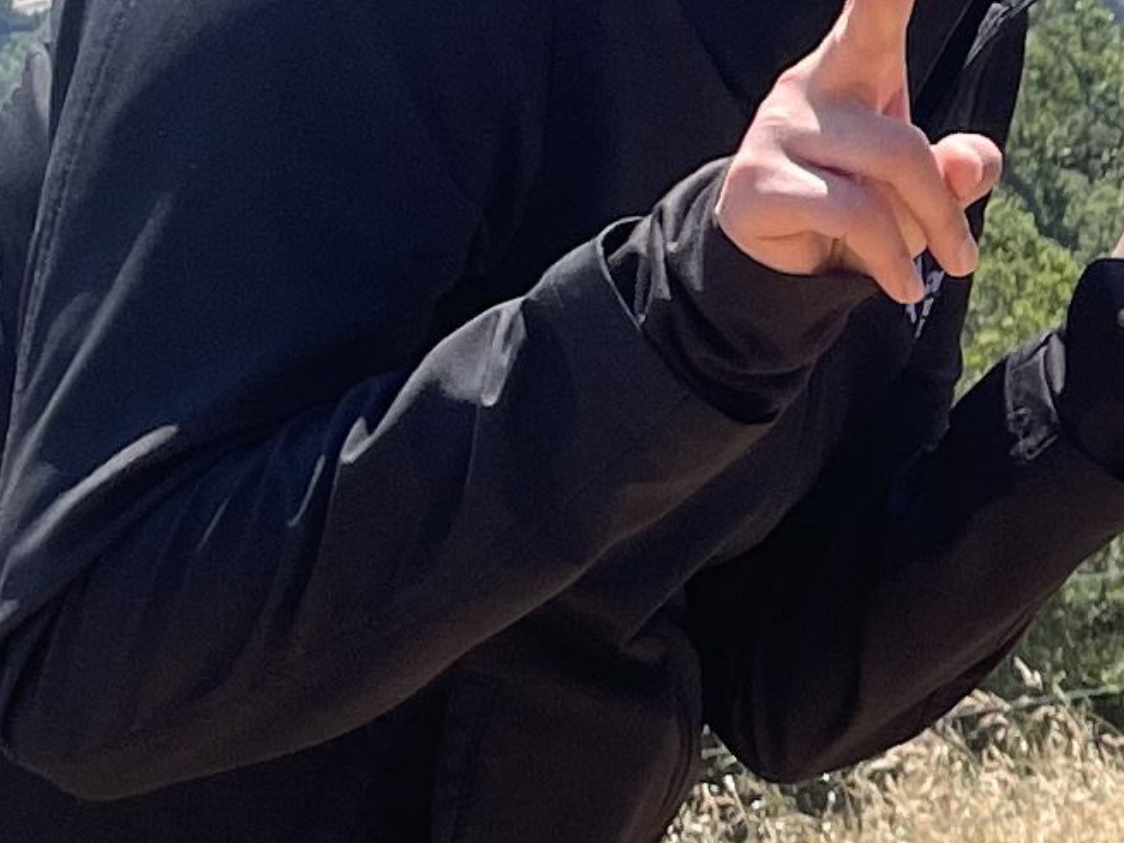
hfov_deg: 11.4
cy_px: 661
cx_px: 2090
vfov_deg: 9.3
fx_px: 5194
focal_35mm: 160
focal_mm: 4.2
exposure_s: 1/2451
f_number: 1.6
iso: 32
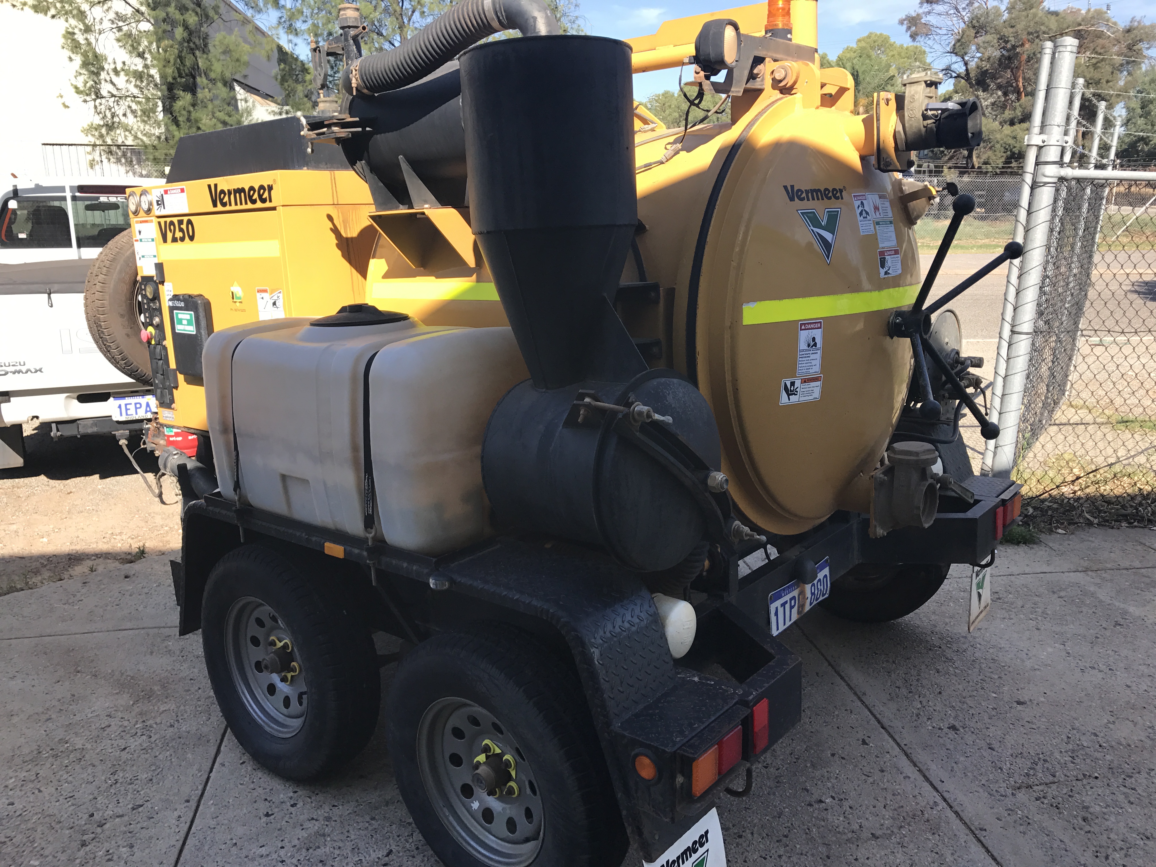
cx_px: 578
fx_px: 935
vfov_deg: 49.7
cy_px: 434
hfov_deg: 63.4
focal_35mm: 28
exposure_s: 1/977
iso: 20
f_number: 1.8
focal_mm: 3.99
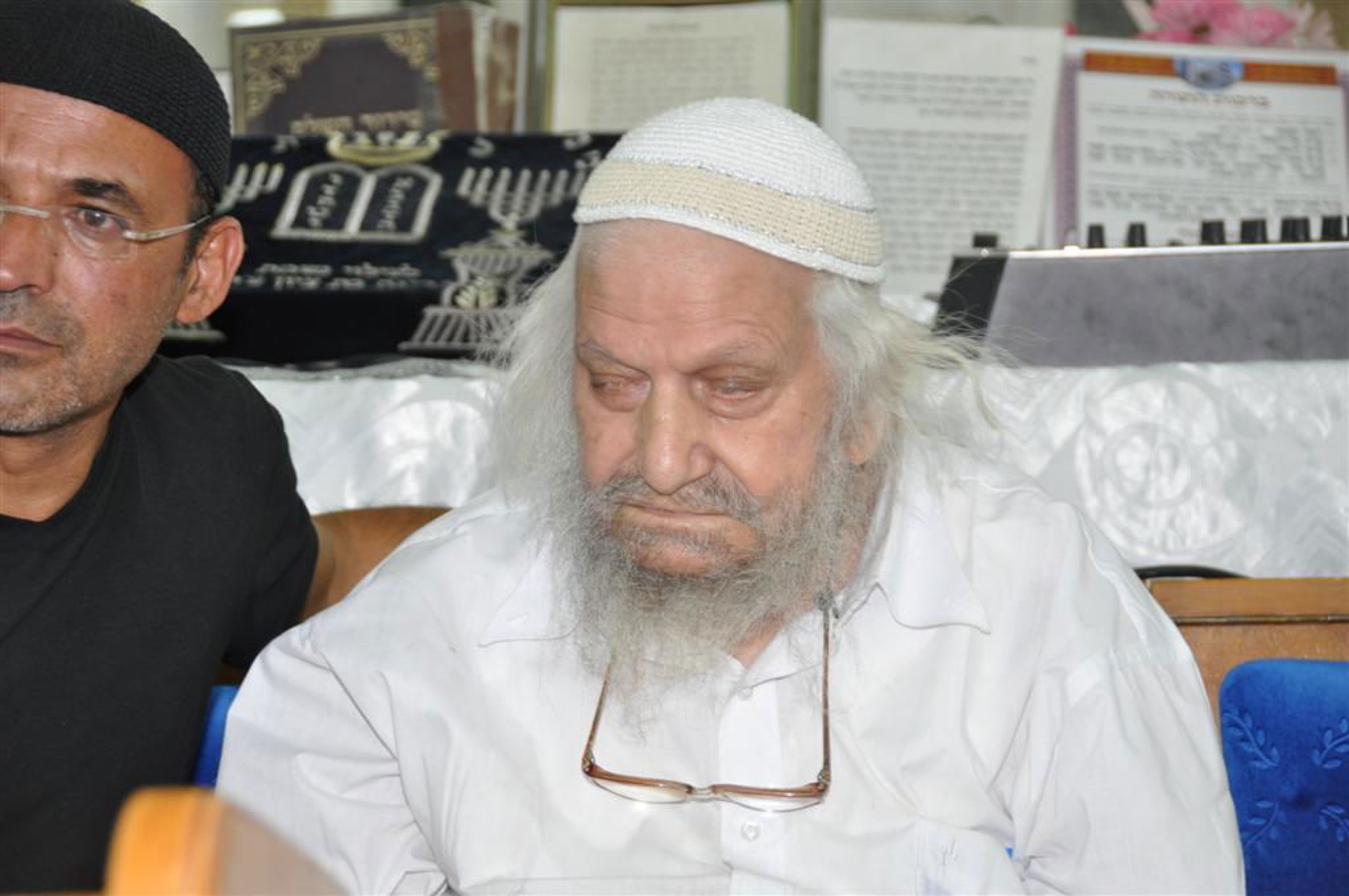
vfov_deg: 12.1
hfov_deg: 18.2
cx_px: 674
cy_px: 448
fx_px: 4210
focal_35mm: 112
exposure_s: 1/60
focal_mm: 75
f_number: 5
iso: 800
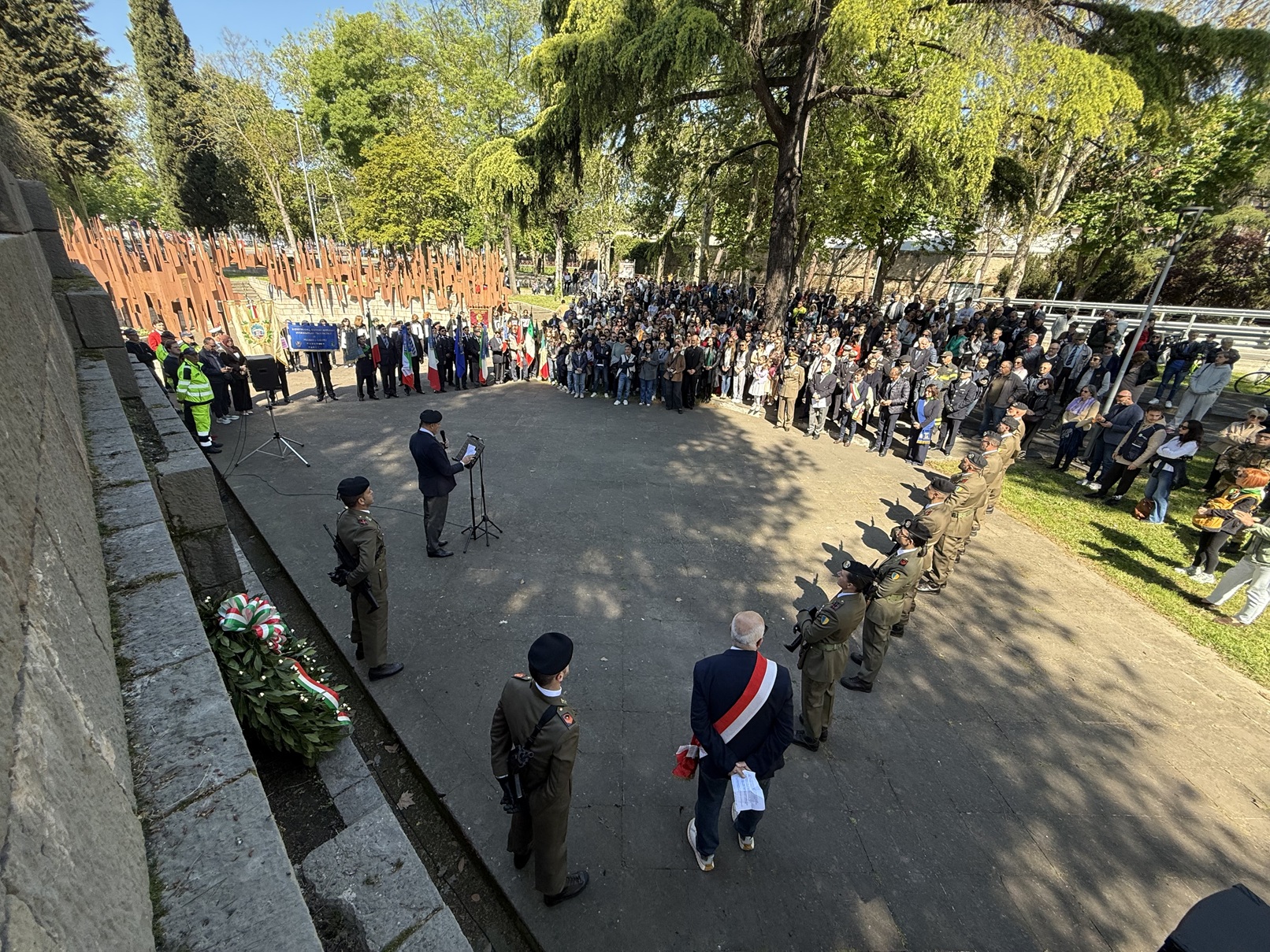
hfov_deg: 102.1
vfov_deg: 85.7
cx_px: 635
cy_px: 476
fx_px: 514
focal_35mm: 14
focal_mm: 2.22
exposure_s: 1/419
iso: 64
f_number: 2.2
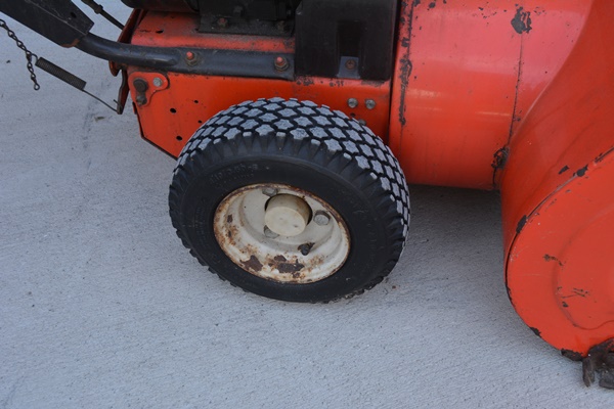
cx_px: 307
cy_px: 204
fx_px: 665
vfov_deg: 34.2
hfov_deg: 49.6
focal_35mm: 39
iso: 360
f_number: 5.6
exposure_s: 1/125
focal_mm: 26
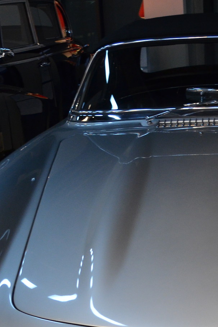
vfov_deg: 23.0
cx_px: 167
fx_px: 790
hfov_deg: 15.6
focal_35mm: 87
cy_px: 263
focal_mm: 22
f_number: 3.8
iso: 1100
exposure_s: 1/30
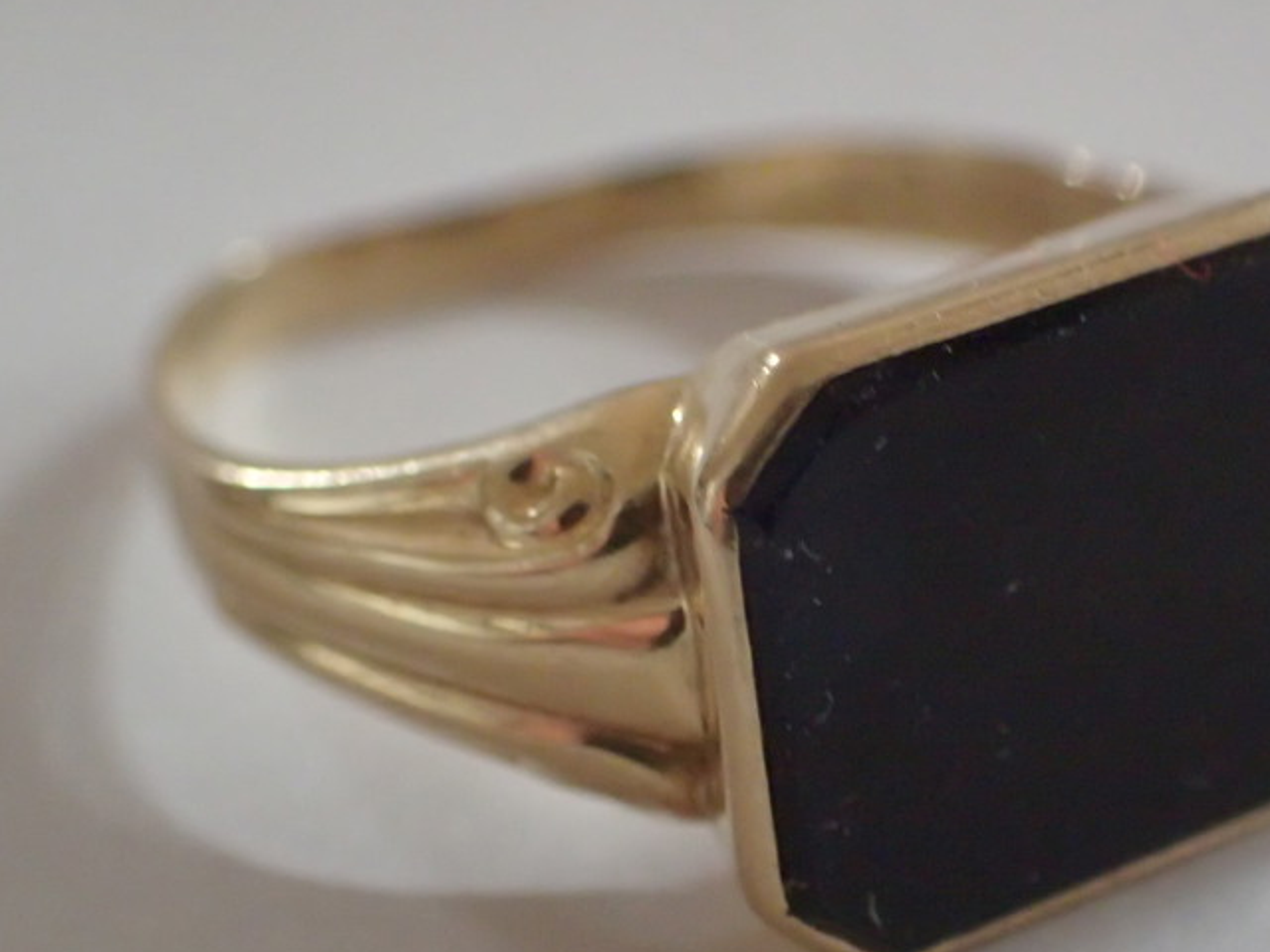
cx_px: 778
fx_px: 3669
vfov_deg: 14.8
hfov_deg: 19.6
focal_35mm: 100
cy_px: 589
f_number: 4.4
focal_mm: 14.41
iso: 1600
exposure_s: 1/25
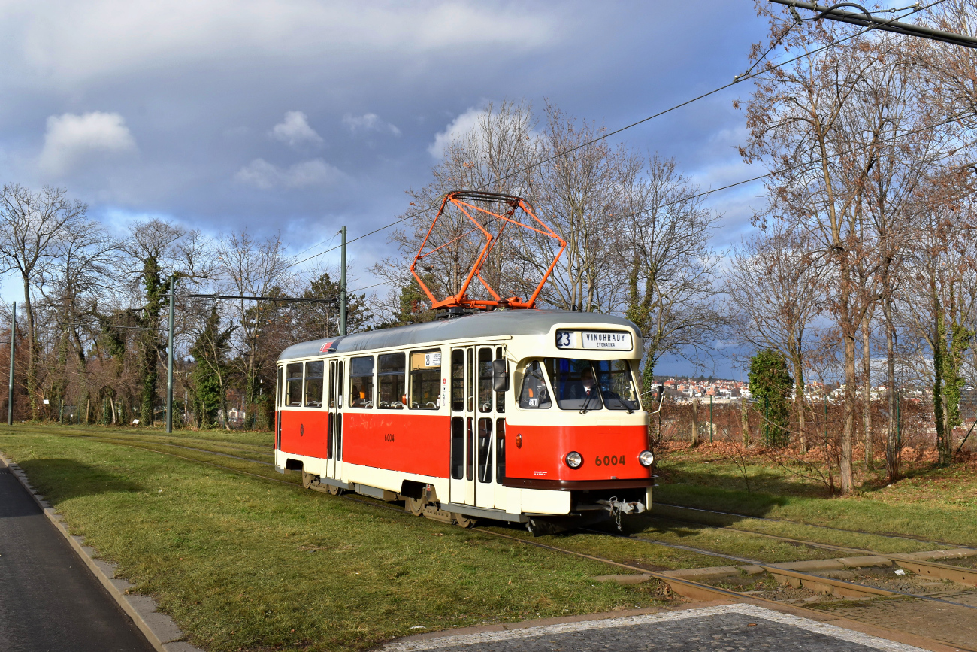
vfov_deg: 30.9
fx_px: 1181
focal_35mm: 44
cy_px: 326
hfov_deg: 45.0
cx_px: 488
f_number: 14
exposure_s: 1/4000
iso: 320
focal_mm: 29
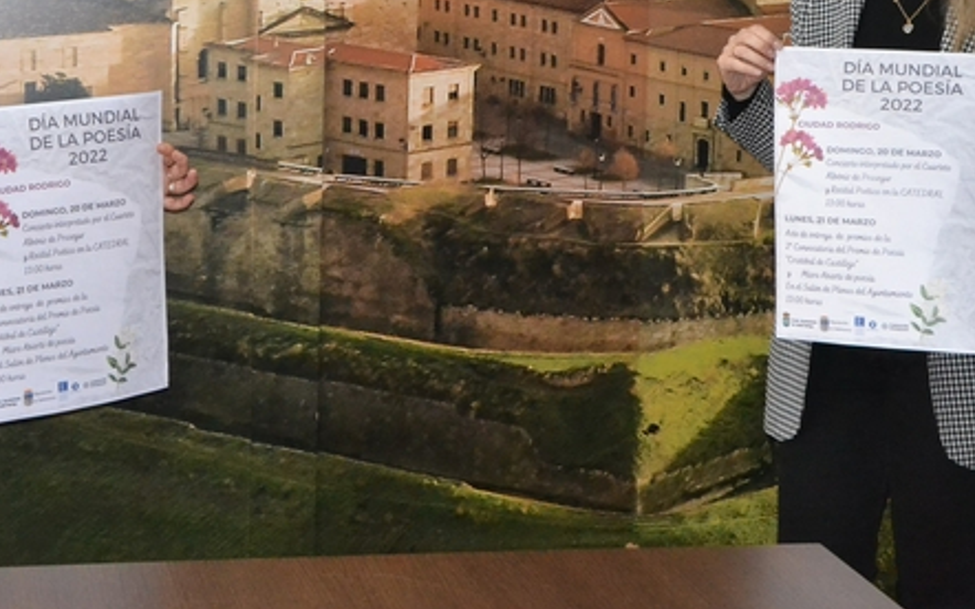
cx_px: 364
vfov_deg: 15.6
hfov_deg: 24.9
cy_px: 81
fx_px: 2205
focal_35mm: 83
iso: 3200
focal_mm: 30
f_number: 7.1
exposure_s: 1/60
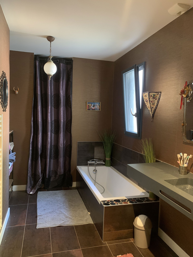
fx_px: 193
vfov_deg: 67.3
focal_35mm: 26
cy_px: 128
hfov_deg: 53.1
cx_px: 96
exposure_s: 1/30
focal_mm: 4.25
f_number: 1.8
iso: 500
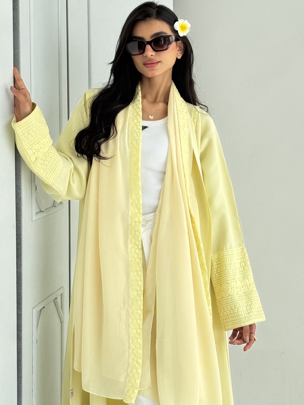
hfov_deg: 30.3
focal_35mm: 48
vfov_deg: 39.7
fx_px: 562
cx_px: 152
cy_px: 202
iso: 64
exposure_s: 1/1395
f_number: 1.78
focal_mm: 6.76
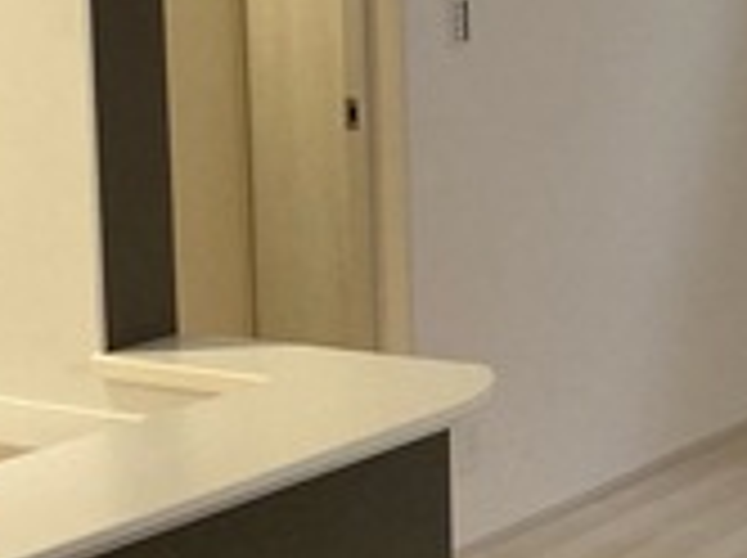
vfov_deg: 13.6
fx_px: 2327
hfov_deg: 17.7
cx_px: 796
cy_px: 104
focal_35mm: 108
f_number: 1.8
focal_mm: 3.99
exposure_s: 1/60
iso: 200
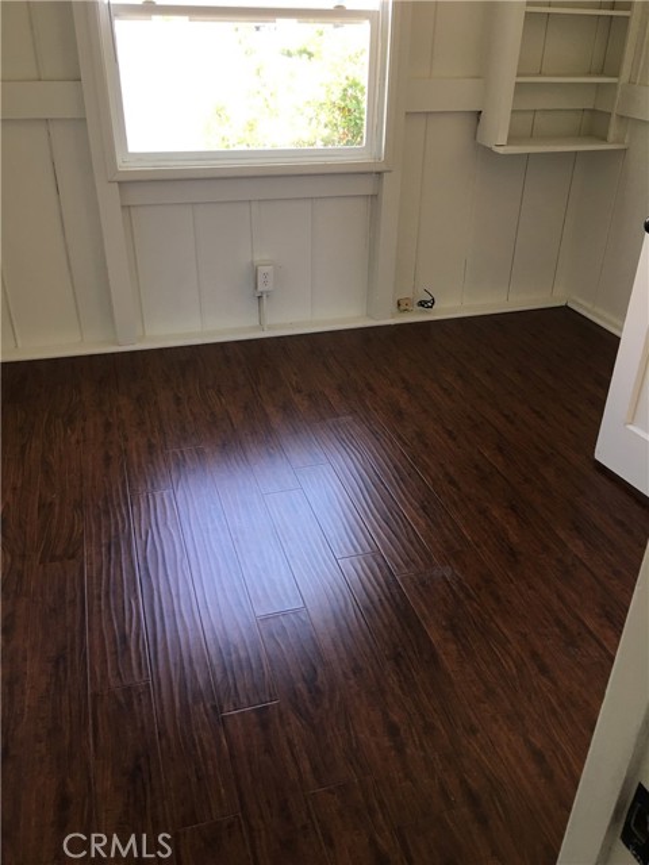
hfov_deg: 48.2
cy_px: 432
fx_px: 725
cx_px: 324
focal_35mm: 29
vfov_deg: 61.7
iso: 32
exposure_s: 1/30
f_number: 2.2
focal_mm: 4.15
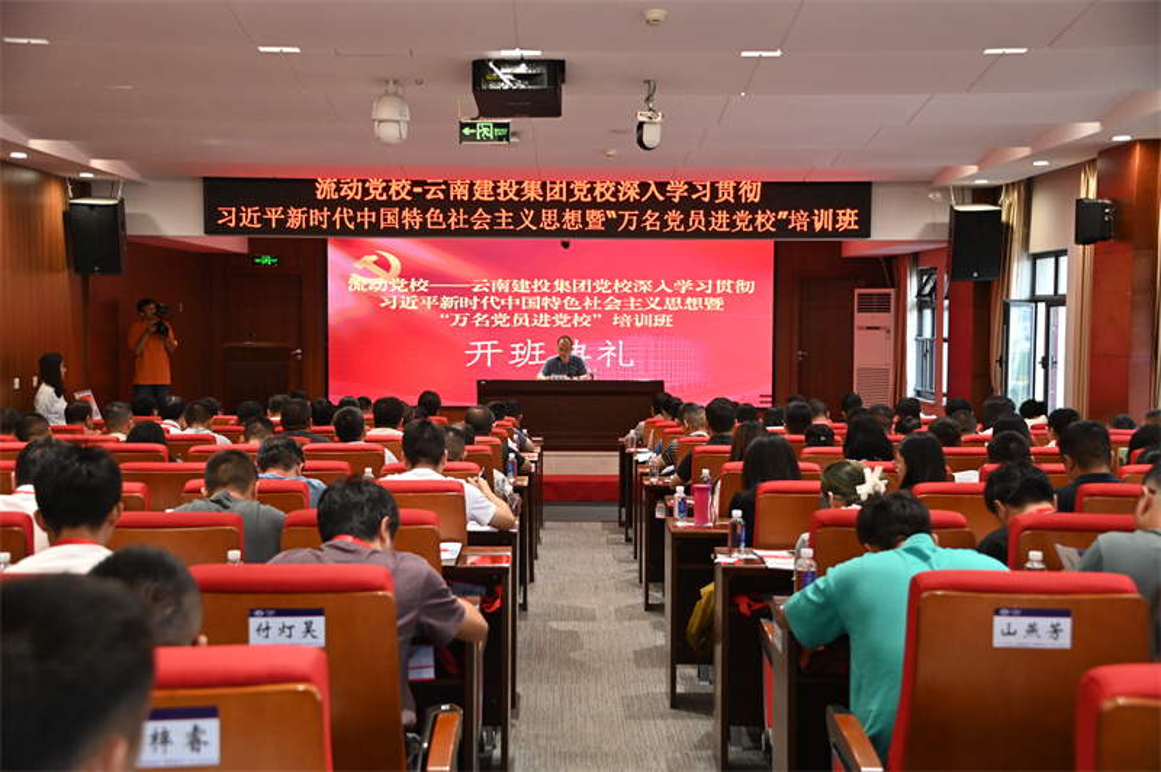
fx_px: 1547
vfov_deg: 28.0
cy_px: 386
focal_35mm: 48
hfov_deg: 41.1
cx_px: 580
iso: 1600
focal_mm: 48
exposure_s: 1/125
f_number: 4.2
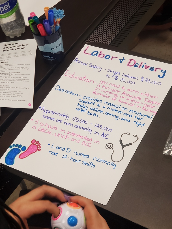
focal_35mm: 52
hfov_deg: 28.0
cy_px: 114
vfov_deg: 36.8
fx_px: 345
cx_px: 86
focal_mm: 6
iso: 200
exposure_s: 1/30
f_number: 2.4
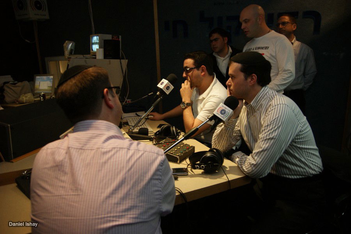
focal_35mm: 45
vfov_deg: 29.8
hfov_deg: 43.6
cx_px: 176
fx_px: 438
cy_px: 117
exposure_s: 1/60
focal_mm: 30
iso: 400
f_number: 2.8
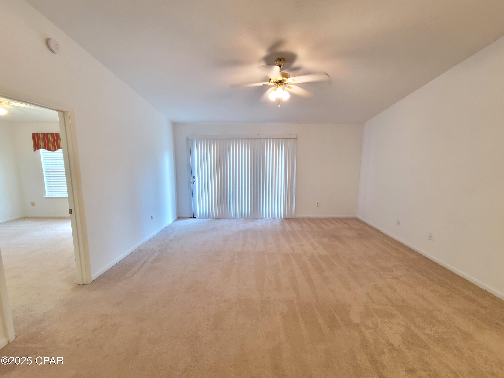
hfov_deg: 106.2
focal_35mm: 13
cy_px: 189
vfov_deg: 89.9
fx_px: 189
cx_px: 252
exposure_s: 1/60
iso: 320
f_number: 2.2
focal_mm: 2.2
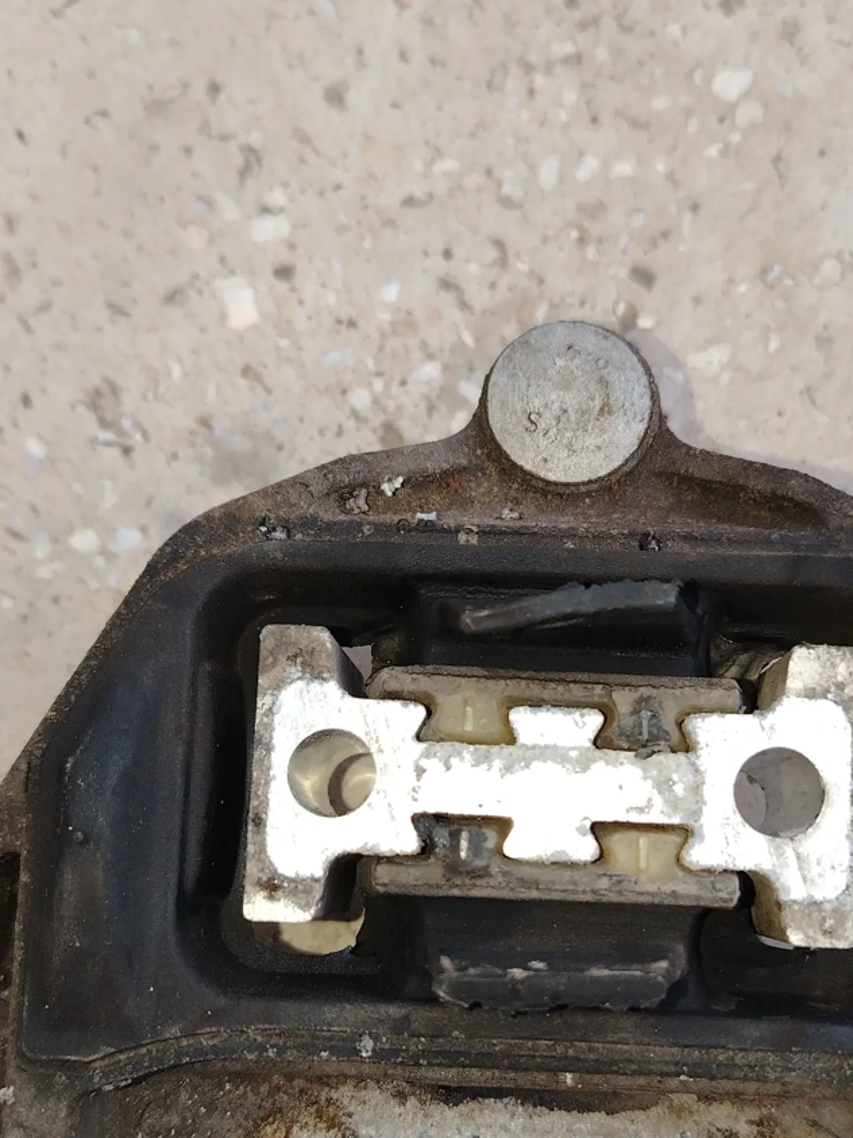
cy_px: 724
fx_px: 1249
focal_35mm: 38
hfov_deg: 37.7
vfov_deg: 48.4
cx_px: 480
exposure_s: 1/50
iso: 384
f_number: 1.75
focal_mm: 5.25
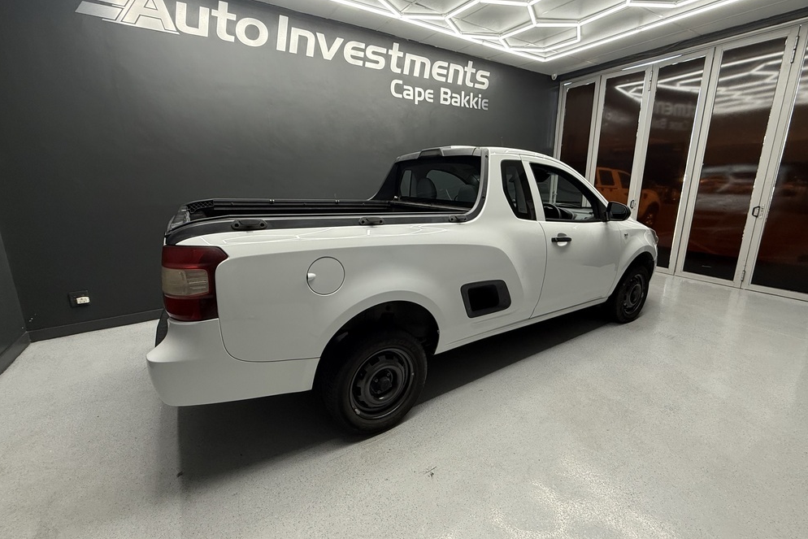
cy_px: 254
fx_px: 337
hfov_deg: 100.4
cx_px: 405
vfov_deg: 77.3
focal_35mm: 15
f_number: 2.2
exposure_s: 1/100
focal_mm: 2.22
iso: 200
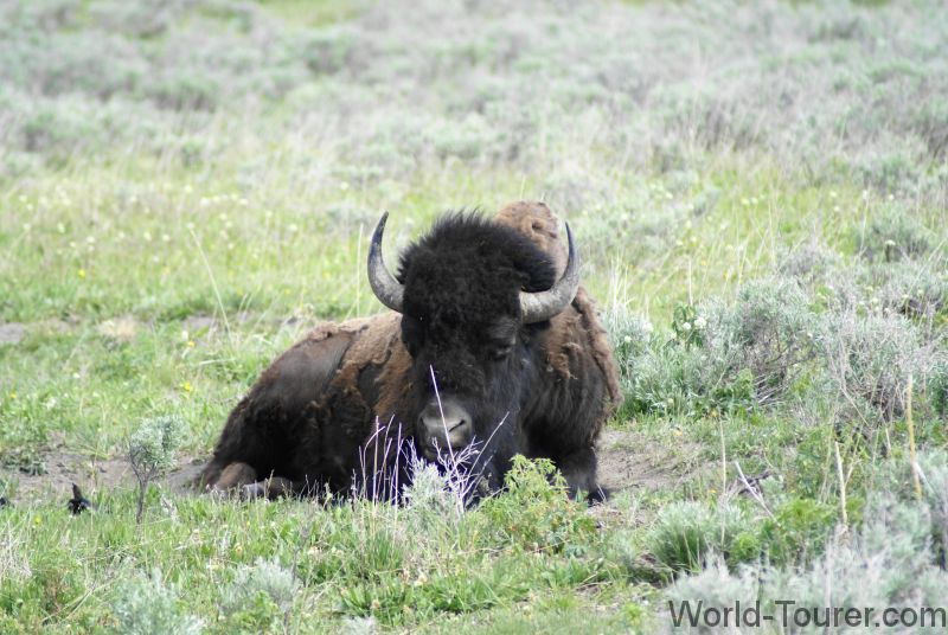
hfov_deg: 4.6
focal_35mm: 450
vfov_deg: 3.1
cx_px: 474
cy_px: 318
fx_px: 11867
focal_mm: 300
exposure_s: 1/400
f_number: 5.6
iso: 400
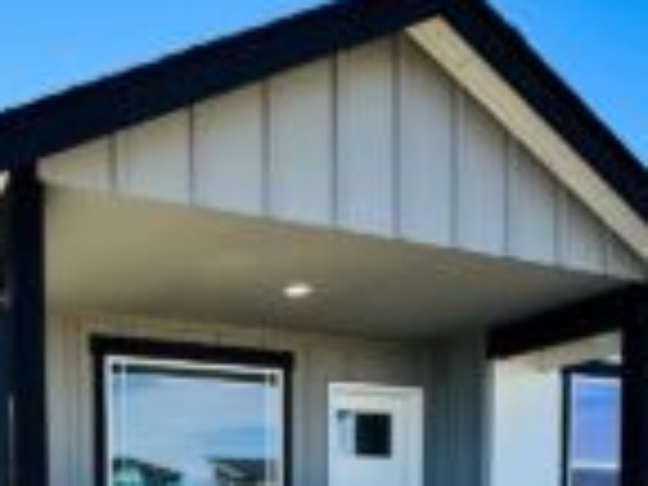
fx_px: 730
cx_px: 112
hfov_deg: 45.0
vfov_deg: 31.8
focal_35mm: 39
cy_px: 558
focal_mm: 2.22
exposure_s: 1/875
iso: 40
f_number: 2.2
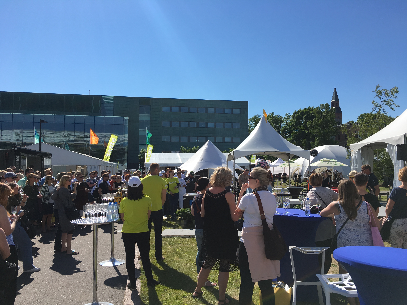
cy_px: 152
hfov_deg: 61.7
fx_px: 341
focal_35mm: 29
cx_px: 204
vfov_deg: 48.2
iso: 25
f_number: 2.2
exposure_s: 1/1972
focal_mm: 4.15
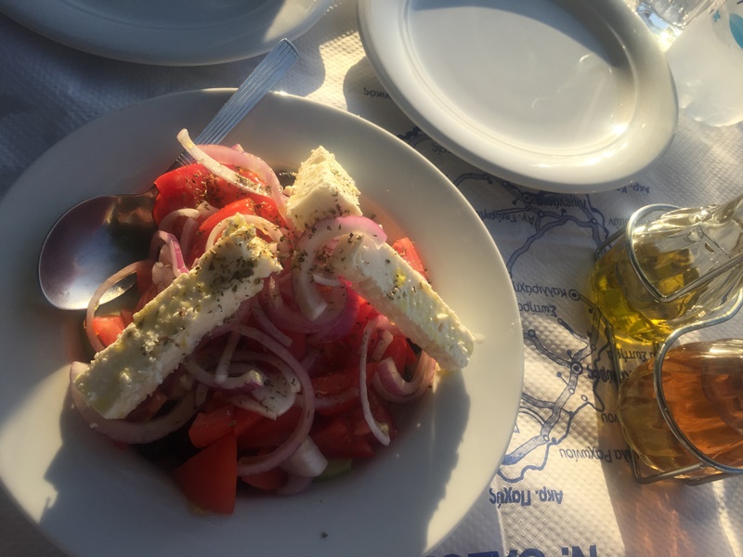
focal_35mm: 29
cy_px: 278
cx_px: 372
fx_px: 622
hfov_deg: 61.7
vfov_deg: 48.2
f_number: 2.2
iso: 32
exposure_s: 1/1041
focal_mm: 4.15
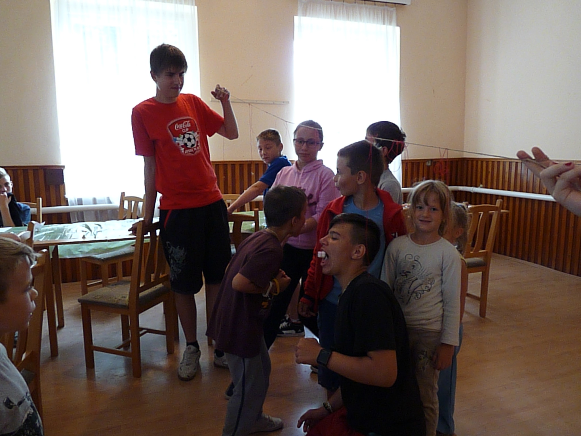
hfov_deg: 65.3
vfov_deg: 51.4
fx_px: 453
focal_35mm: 27
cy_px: 218
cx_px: 290
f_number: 2.8
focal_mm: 4.8
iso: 800
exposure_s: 1/100
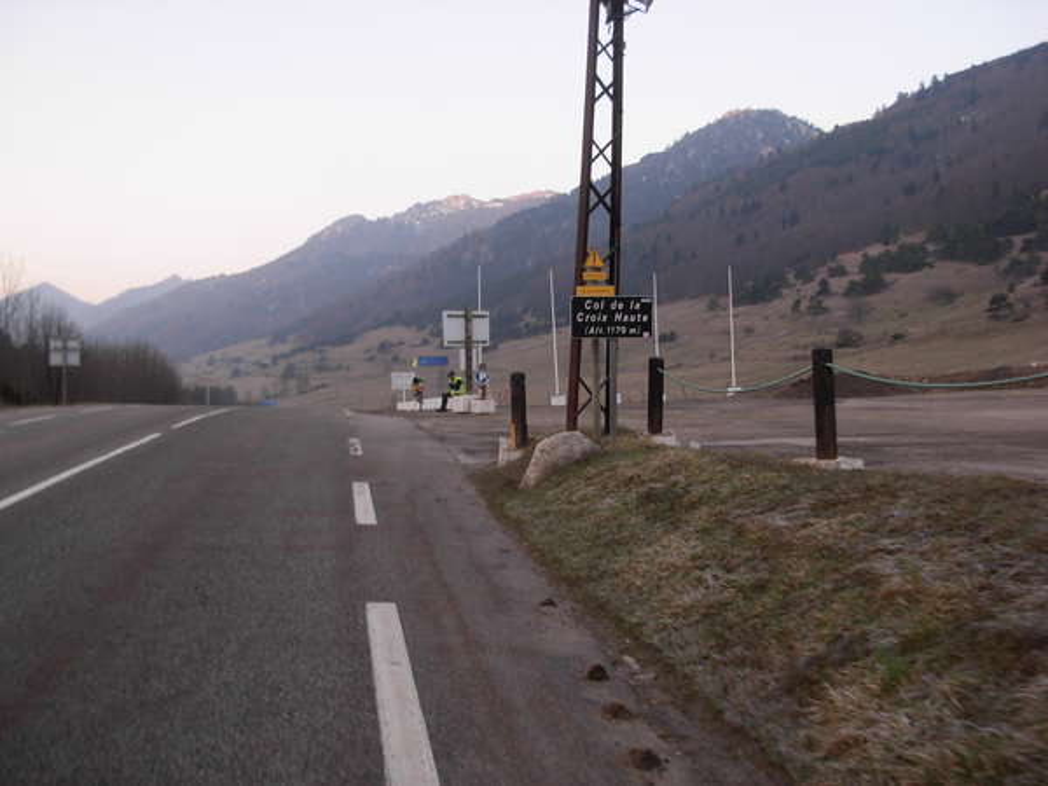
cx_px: 524
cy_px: 393
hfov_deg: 49.0
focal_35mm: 38
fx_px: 1150
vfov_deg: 37.7
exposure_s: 1/98.7
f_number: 2.9
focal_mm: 6.3
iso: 79
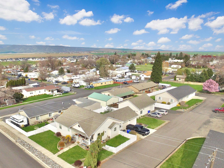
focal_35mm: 24
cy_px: 92
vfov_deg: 56.7
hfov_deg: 71.6
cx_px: 111
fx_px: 155
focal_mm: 3.61
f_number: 2.8
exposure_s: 1/816
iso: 100
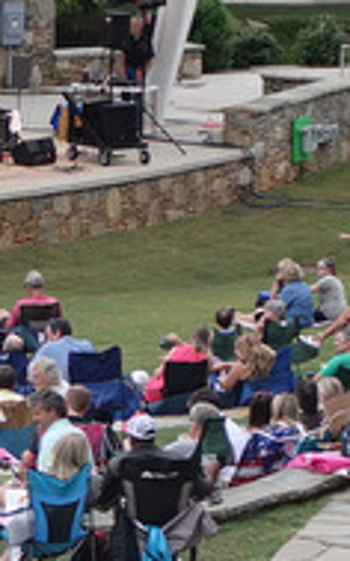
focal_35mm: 219
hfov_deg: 5.9
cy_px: 245
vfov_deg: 9.6
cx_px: -208
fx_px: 3345
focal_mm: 16.43
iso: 100
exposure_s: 1/100
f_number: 2.8
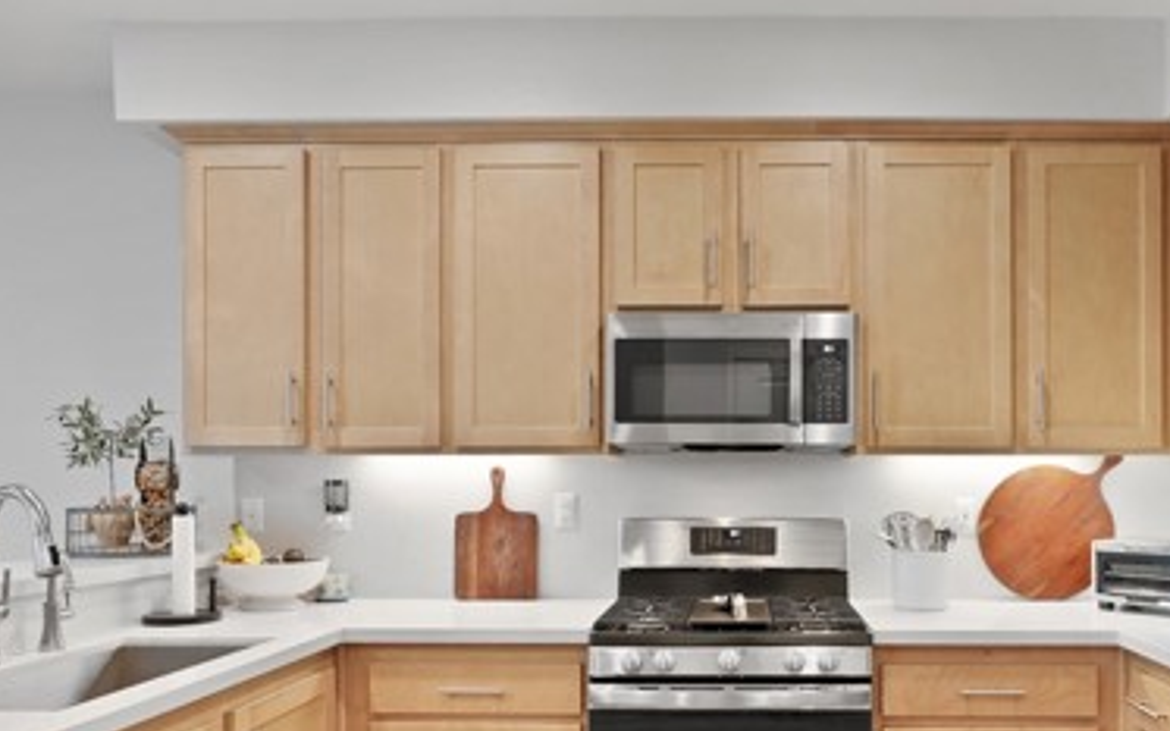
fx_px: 893
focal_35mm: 28
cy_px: 532
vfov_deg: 43.4
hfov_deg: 65.7
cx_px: 718
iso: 1250
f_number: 5.6
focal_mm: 16
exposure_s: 1/15
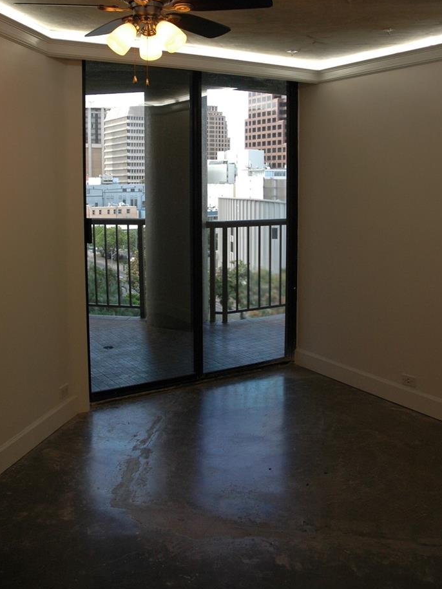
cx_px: 233
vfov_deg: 53.4
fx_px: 579
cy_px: 225
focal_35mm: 34
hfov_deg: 41.8
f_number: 4.5
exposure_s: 1/80
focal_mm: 18
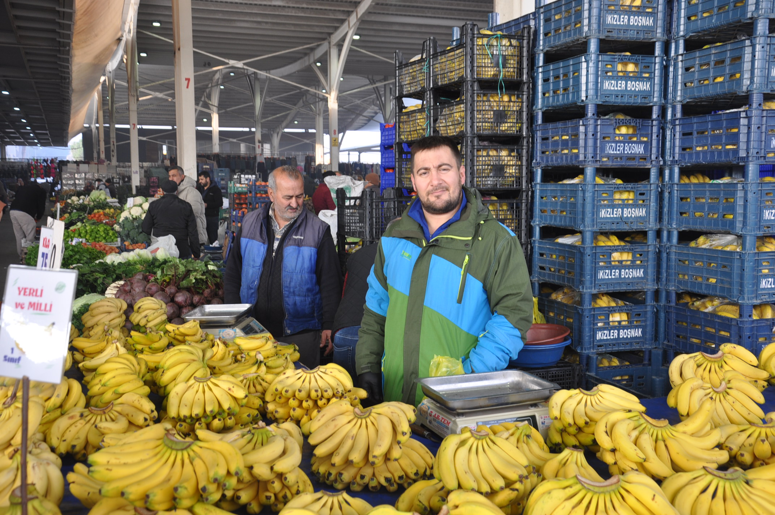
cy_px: 258
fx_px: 903
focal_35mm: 42
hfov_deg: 46.4
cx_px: 388
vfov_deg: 31.8
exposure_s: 1/40
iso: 200
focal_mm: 28
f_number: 6.3
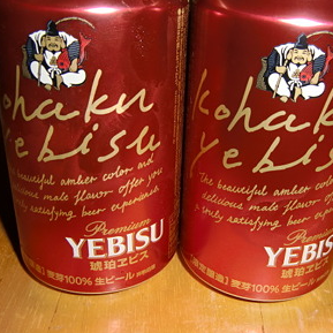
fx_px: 435
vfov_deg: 41.8
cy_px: 154
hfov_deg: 41.7
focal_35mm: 40
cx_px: 192
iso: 64
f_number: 7.9
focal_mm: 5.2
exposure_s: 1/15
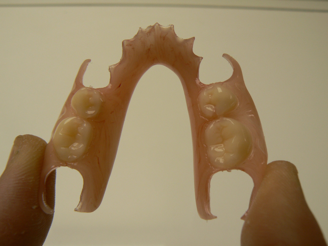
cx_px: 164
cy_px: 123
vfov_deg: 39.7
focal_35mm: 36
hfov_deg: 51.4
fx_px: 341
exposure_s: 1/125
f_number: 5
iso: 80
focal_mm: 6
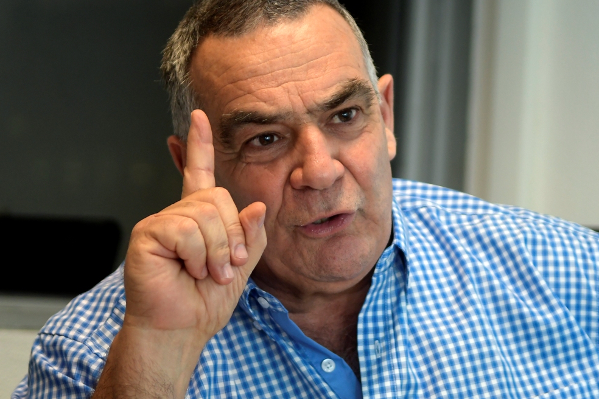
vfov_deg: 14.2
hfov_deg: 21.1
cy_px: 179
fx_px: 1607
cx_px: 340
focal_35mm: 97
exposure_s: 1/160
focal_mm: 55
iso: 800
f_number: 2.8
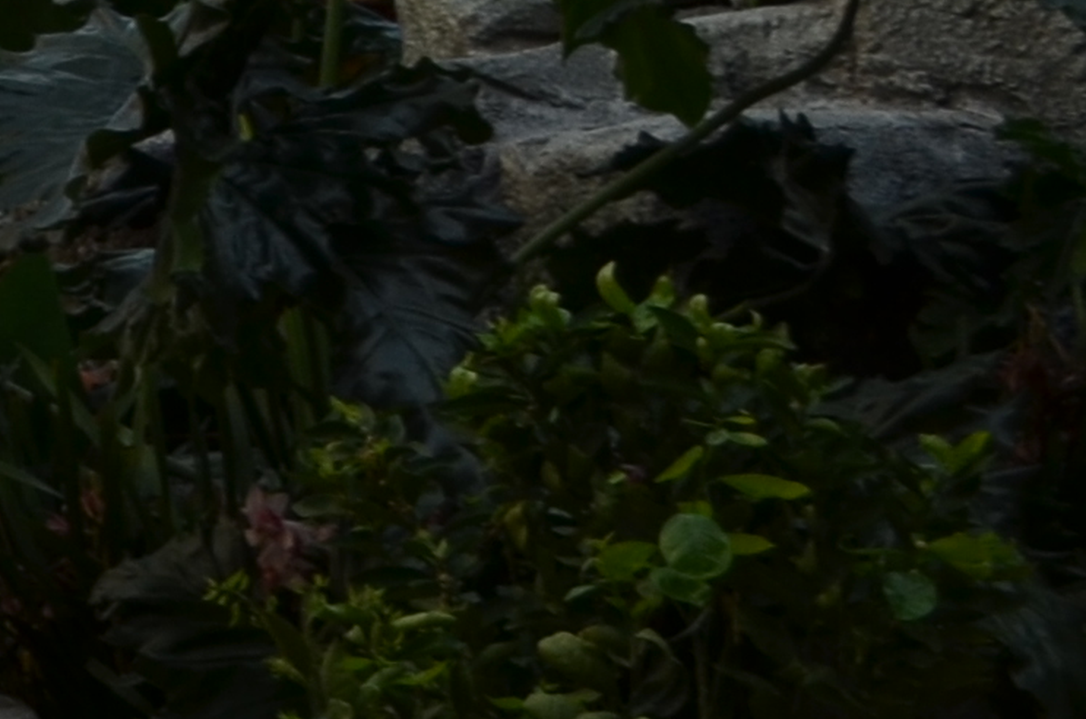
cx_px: -2247
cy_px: -922
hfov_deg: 8.0
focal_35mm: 219
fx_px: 6592
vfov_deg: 6.0
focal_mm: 22
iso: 200
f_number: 6.3
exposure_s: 1/160
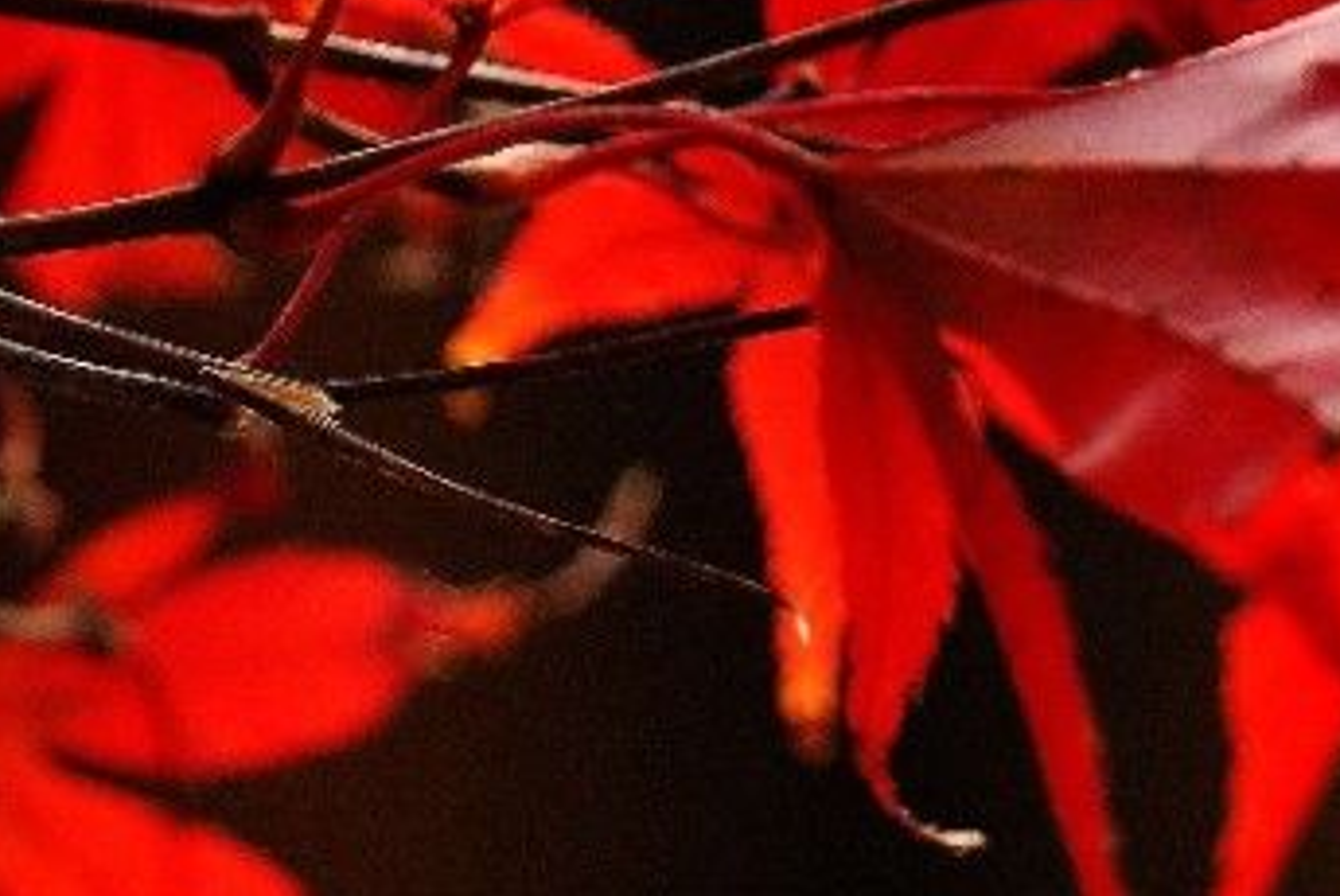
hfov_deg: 2.5
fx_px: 30286
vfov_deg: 1.7
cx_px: 596
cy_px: -208
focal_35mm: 813
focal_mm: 200
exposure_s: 1/160
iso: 160
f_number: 5.6
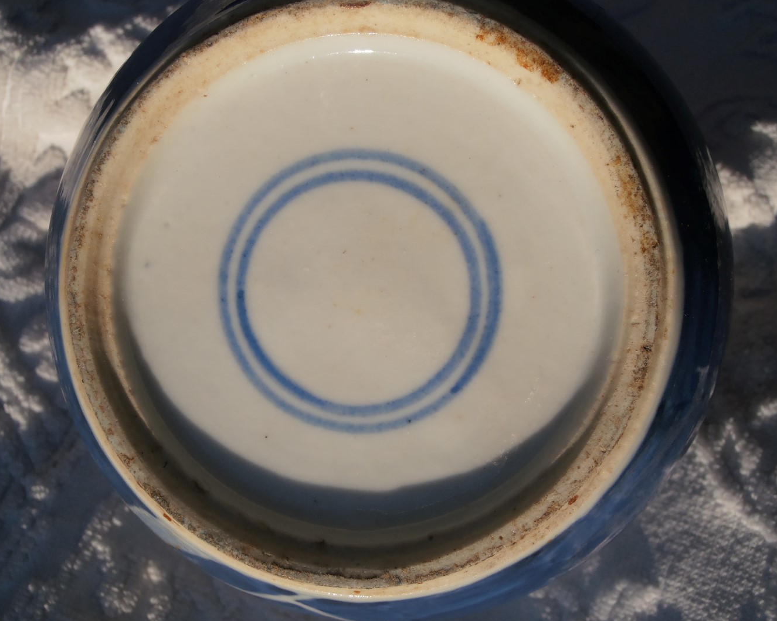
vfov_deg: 42.2
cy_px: 306
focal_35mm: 35
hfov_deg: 51.5
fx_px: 805
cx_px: 361
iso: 80
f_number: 3.6
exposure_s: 1/1000
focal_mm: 5.93
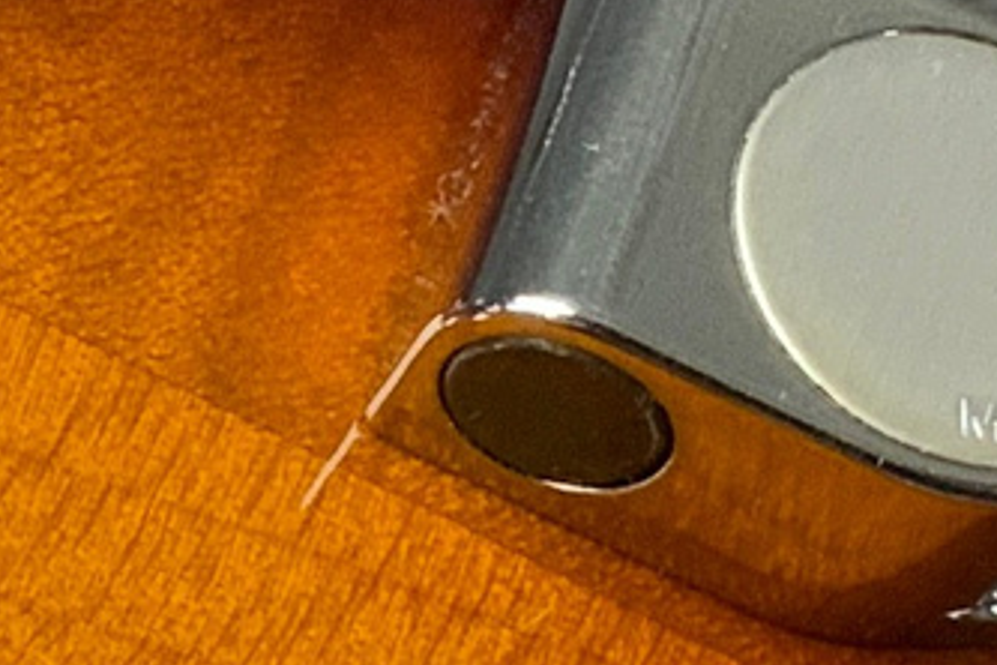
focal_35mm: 232
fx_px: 6425
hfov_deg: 8.8
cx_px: -135
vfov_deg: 5.9
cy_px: 881
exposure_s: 1/60
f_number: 1.8
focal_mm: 3
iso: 125
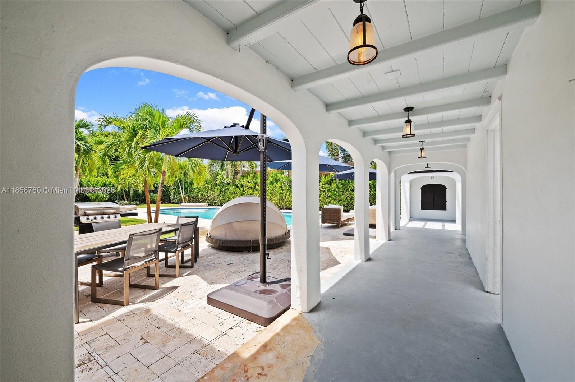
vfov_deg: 81.1
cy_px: 191
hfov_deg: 104.3
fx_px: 223
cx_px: 288
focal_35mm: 14
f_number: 8
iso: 200
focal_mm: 14
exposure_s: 1/400
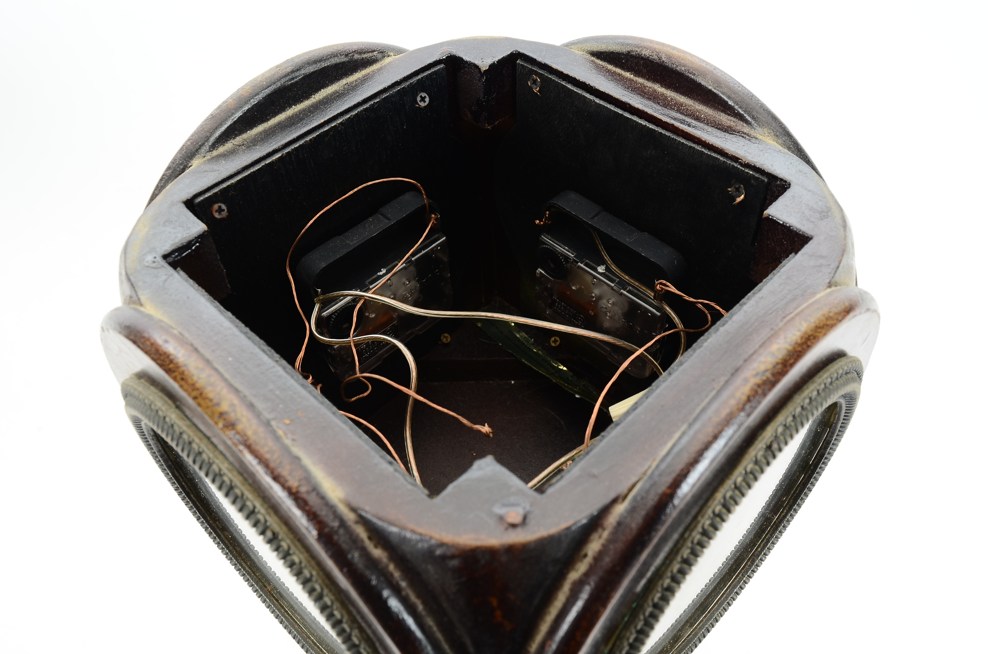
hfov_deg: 57.3
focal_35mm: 33
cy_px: 327
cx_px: 494
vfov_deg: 39.8
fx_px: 904
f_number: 10
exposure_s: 1/80
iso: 250
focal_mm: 22
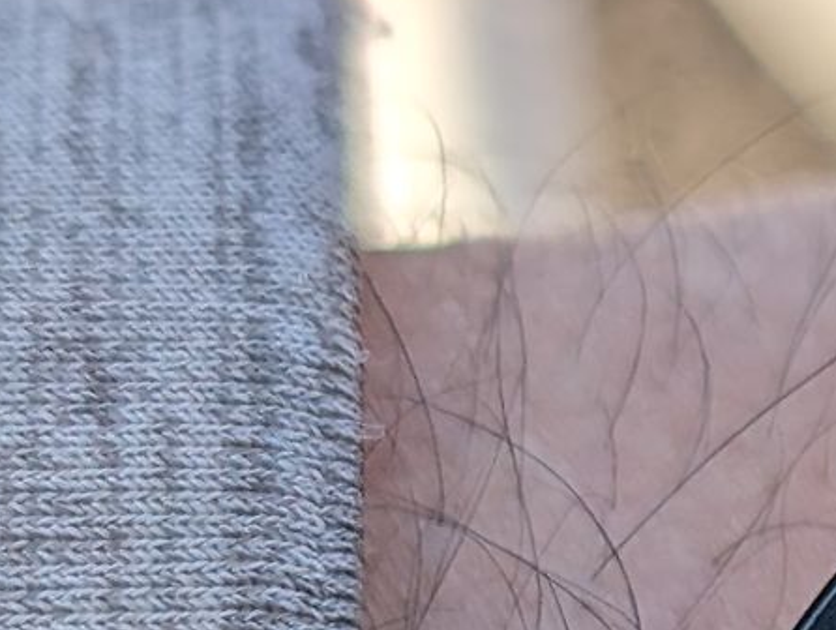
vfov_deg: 6.9
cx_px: 1599
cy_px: 969
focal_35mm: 211
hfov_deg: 8.9
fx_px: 5104
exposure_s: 1/296
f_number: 1.68
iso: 19
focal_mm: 6.9
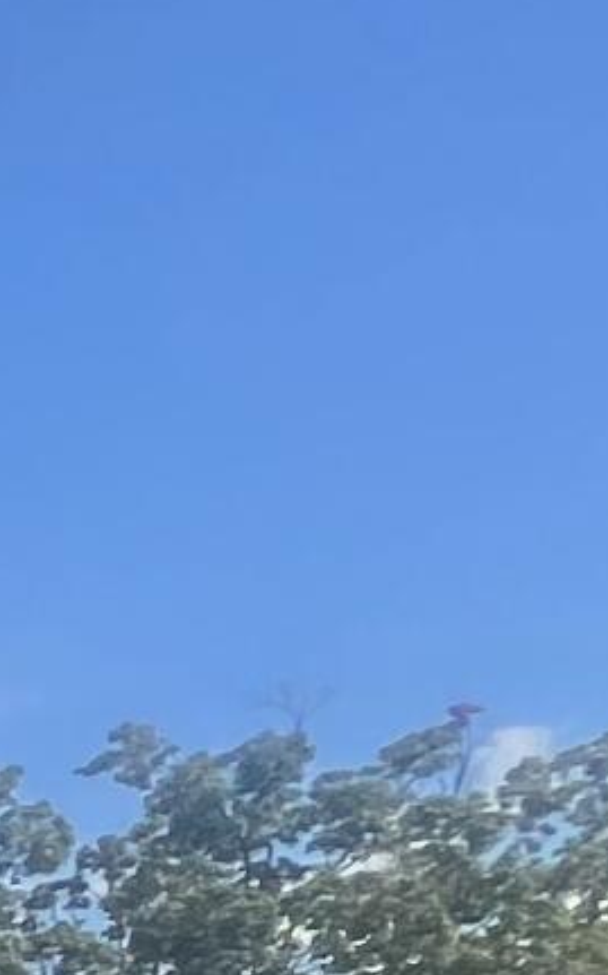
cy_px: 1588
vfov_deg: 18.4
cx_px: -2441
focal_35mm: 96
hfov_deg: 6.3
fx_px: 2548
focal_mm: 1.57
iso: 32
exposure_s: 1/2538
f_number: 1.8
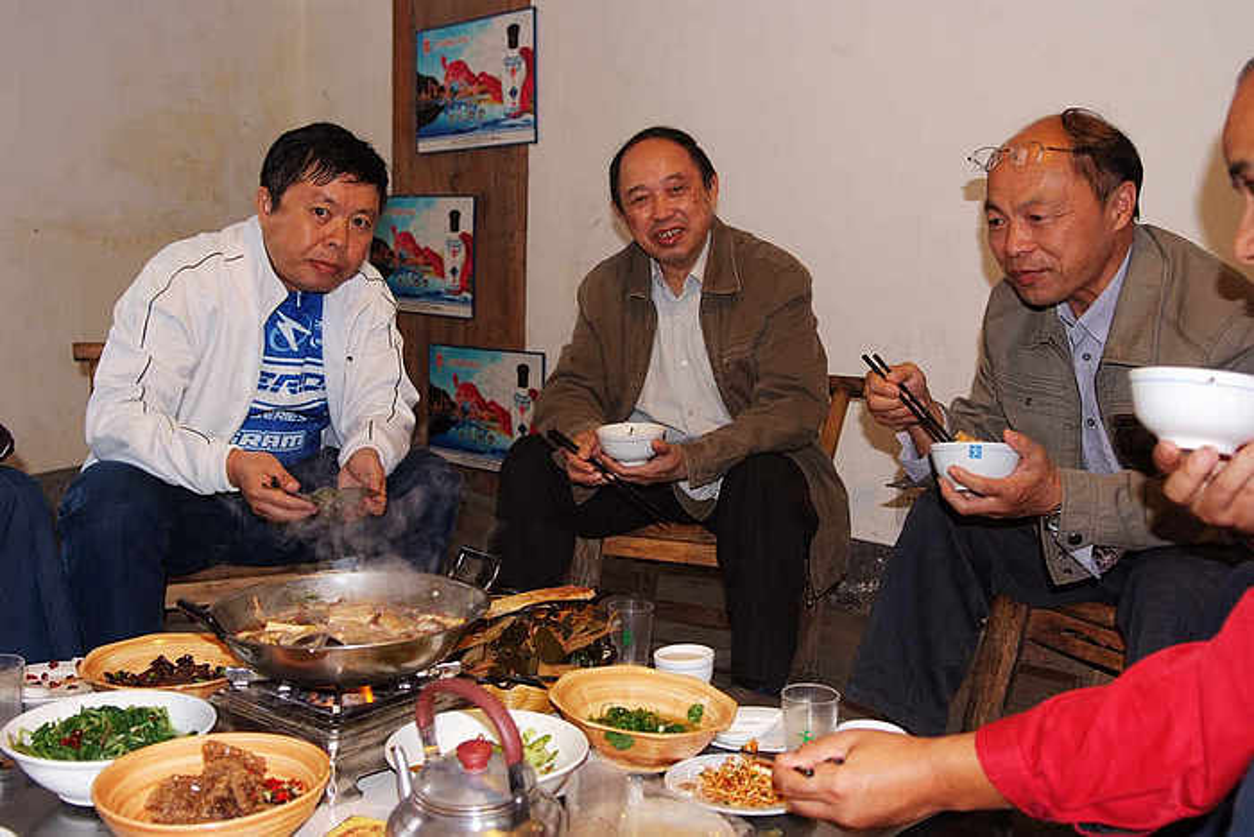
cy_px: 418
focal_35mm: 36
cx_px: 627
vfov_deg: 36.9
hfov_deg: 53.1
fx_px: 1254
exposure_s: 1/60
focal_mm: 24
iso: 400
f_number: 4
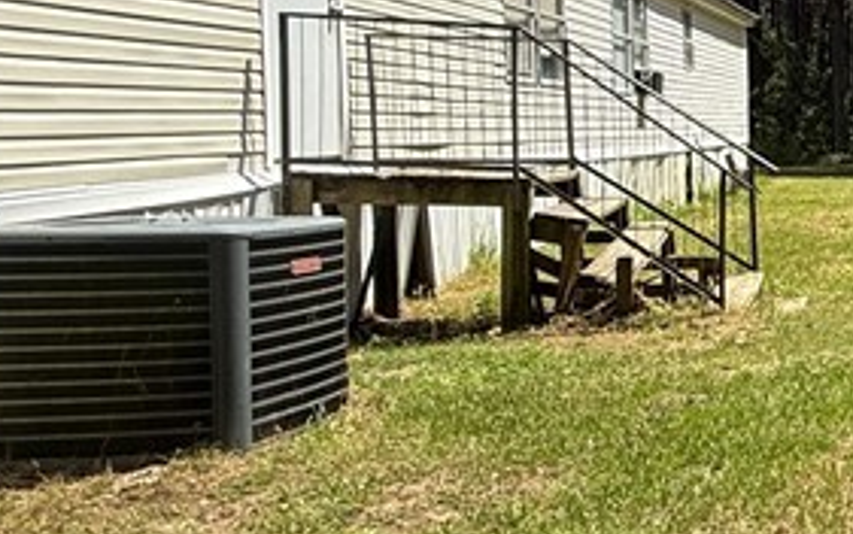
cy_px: 194
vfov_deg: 23.9
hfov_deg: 25.2
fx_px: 1256
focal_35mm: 54
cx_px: 1363
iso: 50
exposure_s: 1/809
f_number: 2.2
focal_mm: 2.22
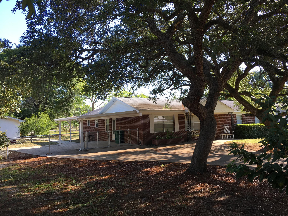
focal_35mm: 29
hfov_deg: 61.7
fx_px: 241
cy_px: 108
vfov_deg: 48.2
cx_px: 144
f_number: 2.2
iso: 25
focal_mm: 4.15
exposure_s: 1/237
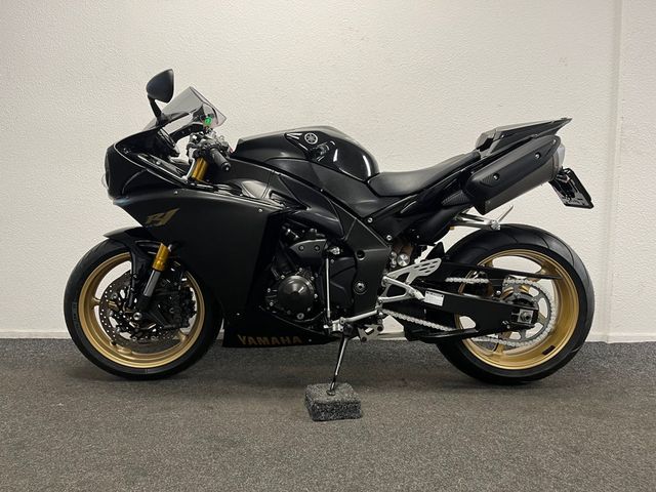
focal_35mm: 26
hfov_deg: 67.3
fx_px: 493
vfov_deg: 53.1
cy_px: 246
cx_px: 328
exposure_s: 1/50
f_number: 1.6
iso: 100
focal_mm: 5.1
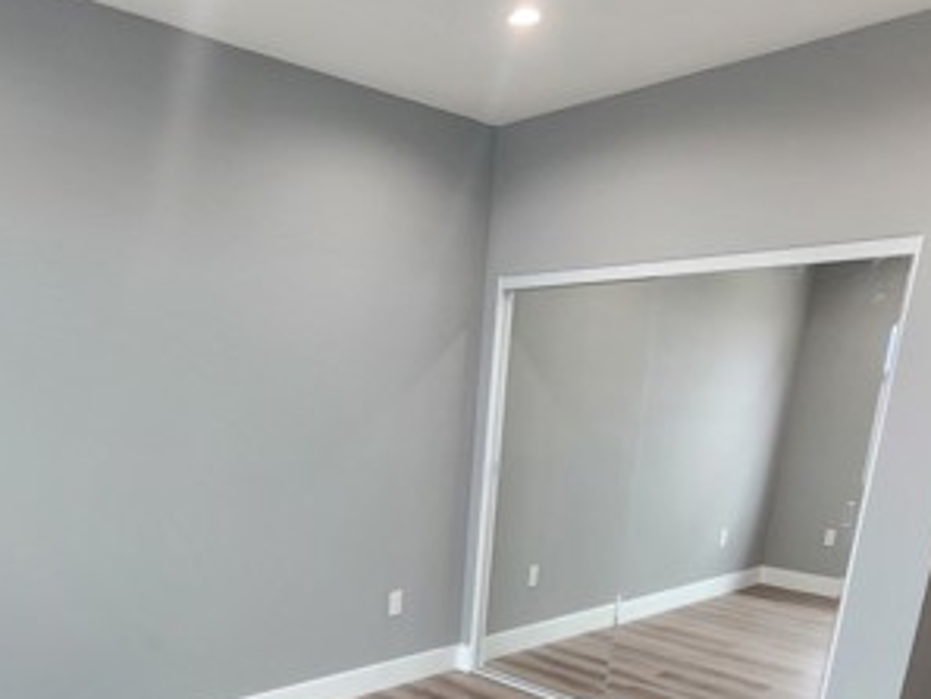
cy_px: 636
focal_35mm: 28
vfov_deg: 44.9
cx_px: 313
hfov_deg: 61.9
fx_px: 753
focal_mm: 2.2
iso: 250
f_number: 2.2
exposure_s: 1/60
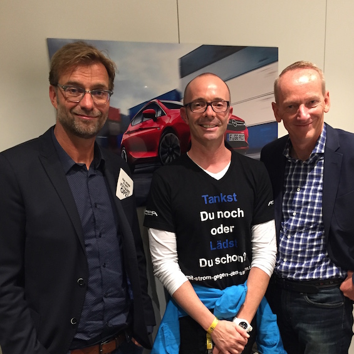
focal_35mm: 37
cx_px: 190
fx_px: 428
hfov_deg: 44.9
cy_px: 236
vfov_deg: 44.3
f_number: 2.2
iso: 200
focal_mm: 4.15
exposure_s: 1/33
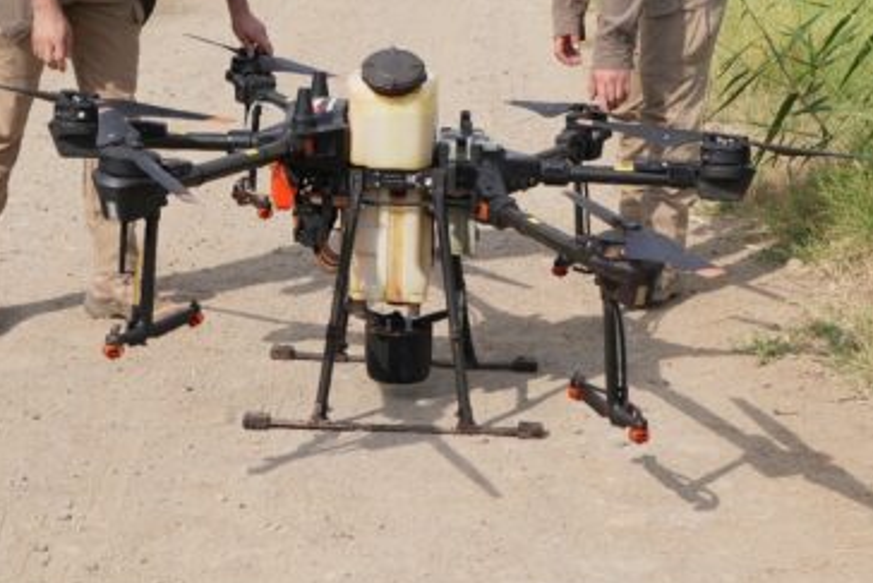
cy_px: 36
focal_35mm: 76
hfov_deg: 26.6
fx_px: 1844
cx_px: 336
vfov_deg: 17.6
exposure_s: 1/800
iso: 100
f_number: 5.6
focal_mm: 24
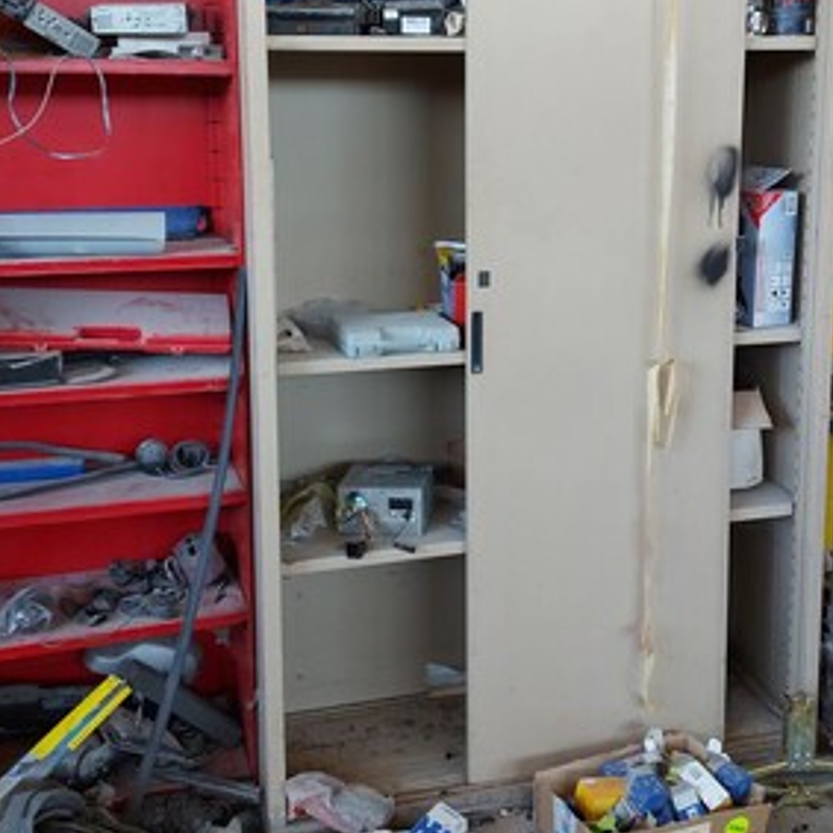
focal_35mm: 45
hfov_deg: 37.5
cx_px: 450
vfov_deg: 37.2
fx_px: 1225
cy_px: 280
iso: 125
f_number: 1.8
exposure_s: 1/60
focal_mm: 5.23
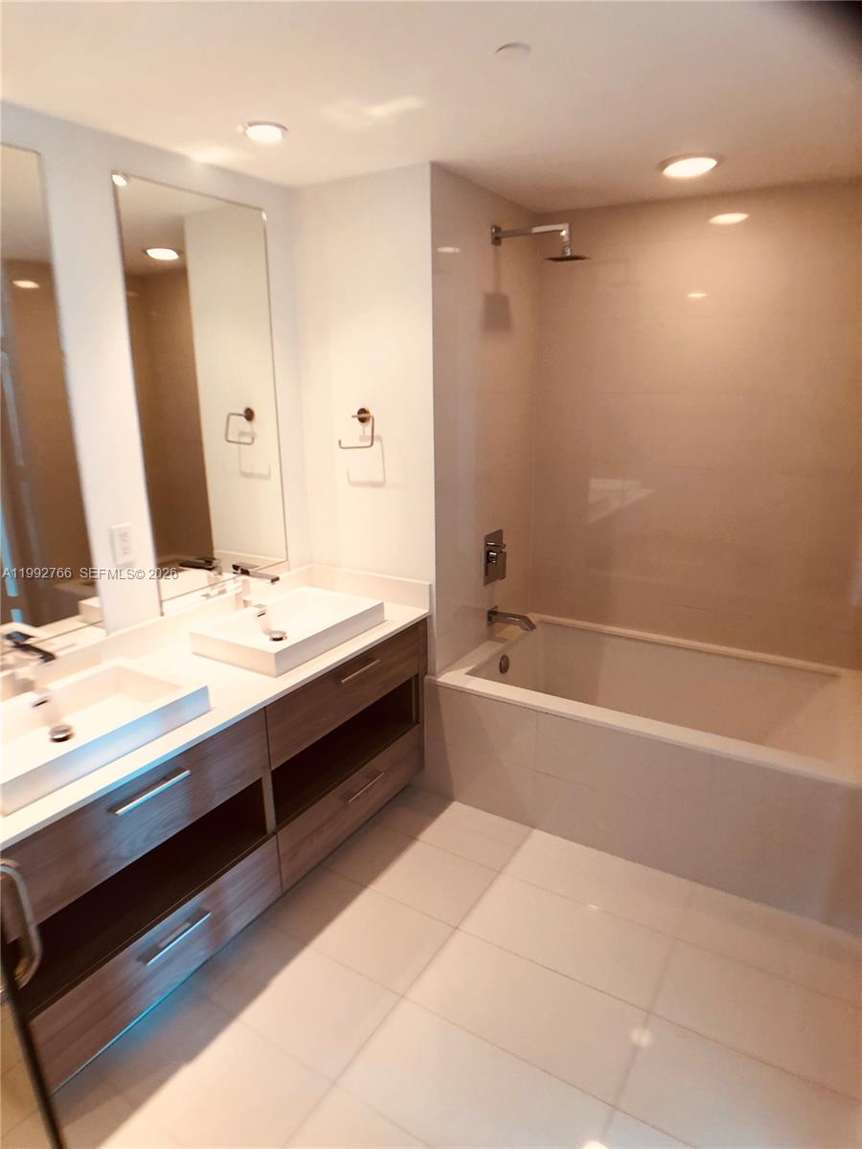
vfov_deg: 63.4
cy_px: 574
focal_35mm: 28
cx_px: 431
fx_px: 930
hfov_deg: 49.7
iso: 40
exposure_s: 1/20
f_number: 1.8
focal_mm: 3.99
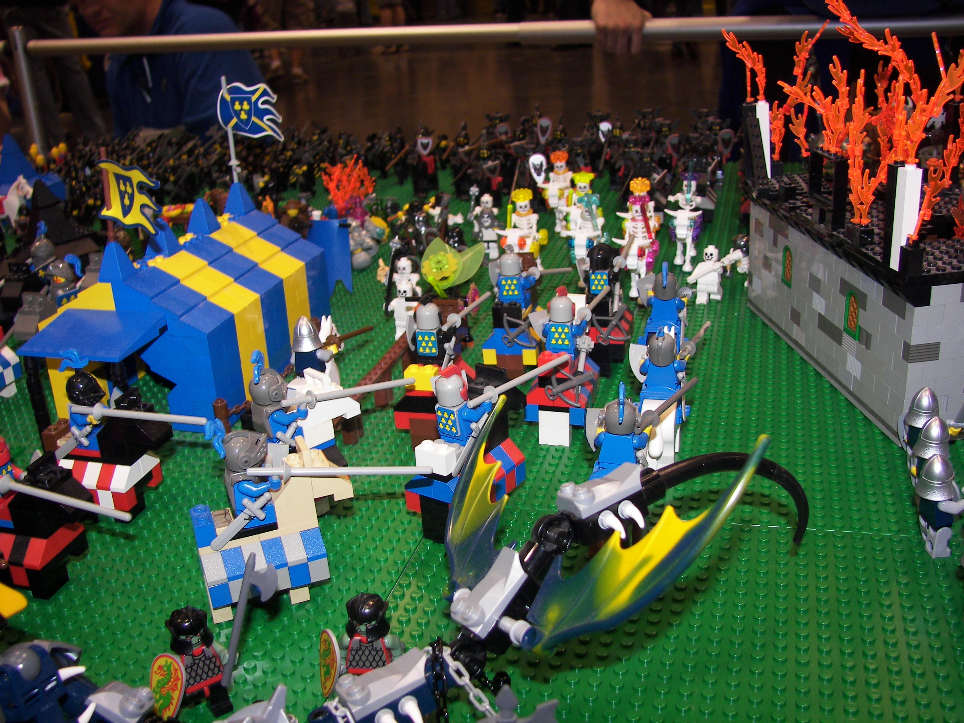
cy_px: 362
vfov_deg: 39.7
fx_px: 1003
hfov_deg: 51.4
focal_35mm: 36
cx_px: 482
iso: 64
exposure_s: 1/30
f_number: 2.8
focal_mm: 6
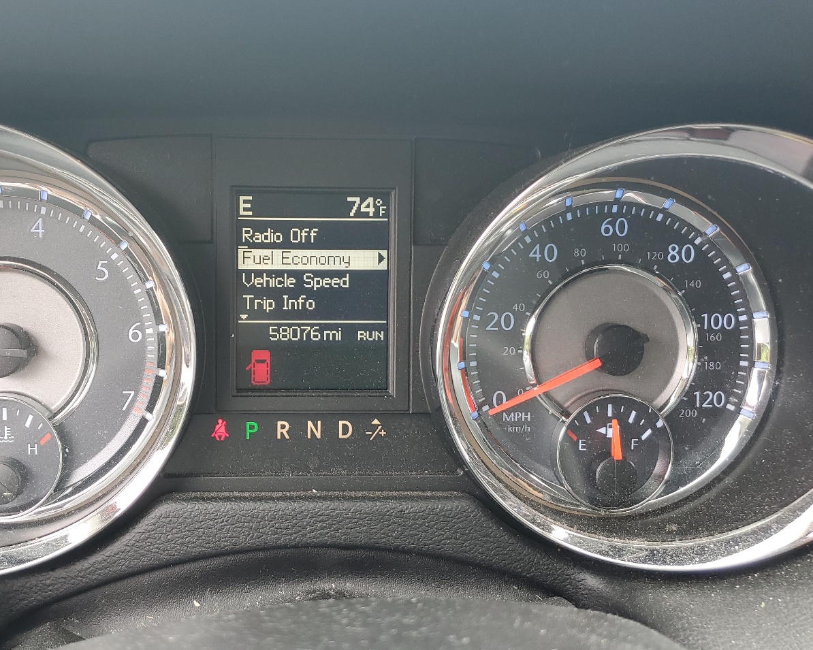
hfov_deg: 52.4
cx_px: 317
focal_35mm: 34
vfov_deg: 43.3
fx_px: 818
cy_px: 317
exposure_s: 1/120
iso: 53
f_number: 1.5
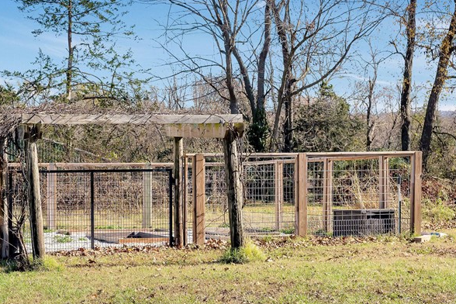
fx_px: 1216
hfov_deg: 20.9
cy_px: 168
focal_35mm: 96
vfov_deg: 14.2
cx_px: 69
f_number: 6.3
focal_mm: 35
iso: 100
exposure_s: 1/125
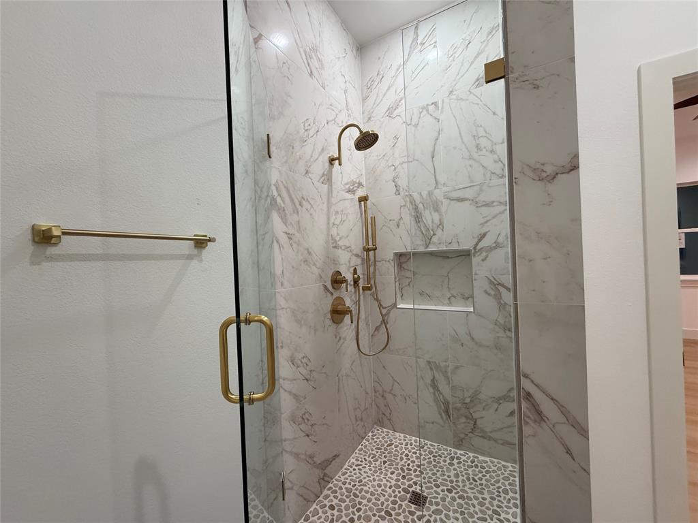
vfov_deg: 85.7
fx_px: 282
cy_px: 262
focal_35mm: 14
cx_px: 349
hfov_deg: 102.1
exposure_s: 1/120
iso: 250
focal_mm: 2.22
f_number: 2.2
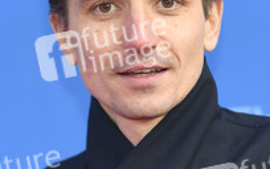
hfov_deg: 5.3
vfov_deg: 3.3
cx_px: 142
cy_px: 116
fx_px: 2939
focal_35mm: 399
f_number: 3.5
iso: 640
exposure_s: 1/800
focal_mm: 200
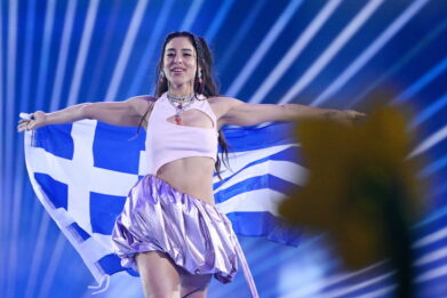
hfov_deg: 3.3
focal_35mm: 622
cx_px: 183
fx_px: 7726
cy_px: 182
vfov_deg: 2.2
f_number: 4
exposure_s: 1/250
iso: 5000
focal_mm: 380
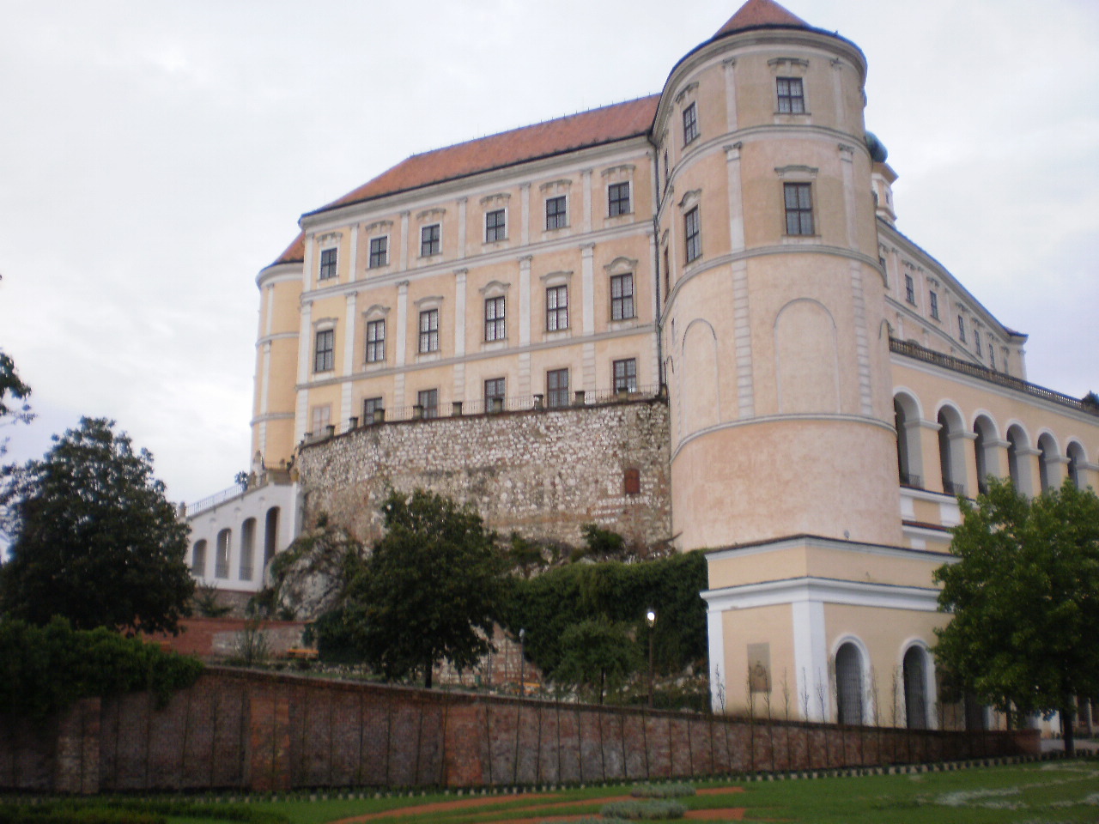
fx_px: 1206
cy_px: 412
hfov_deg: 49.0
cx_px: 550
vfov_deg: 37.7
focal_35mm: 38
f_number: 3.1
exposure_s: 1/60
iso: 100
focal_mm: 6.3
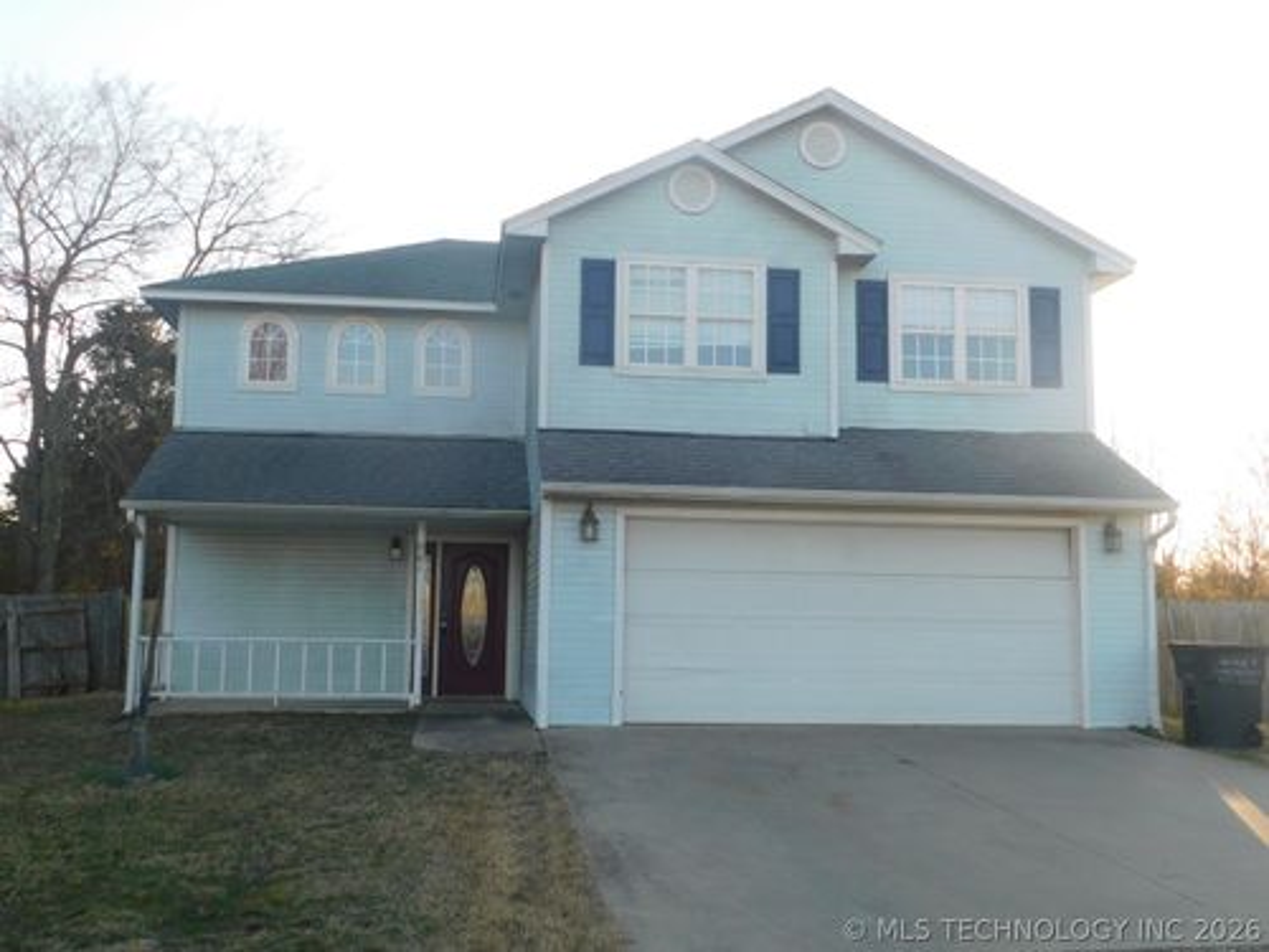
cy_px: 476
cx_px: 634
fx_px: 1320
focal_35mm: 36
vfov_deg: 39.7
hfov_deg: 51.4
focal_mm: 6.3
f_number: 3.5
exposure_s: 1/250
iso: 125
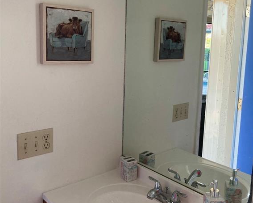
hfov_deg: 49.1
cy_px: 90
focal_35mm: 37
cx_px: 128
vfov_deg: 40.1
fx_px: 277
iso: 125
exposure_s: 1/60
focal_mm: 3.99
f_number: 1.8
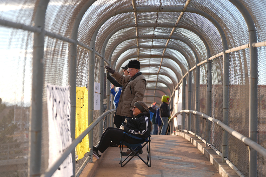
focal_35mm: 102
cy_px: 88
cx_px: 133
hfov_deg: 20.0
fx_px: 754
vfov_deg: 13.4
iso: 200
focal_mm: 102
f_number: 2.8
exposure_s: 1/800
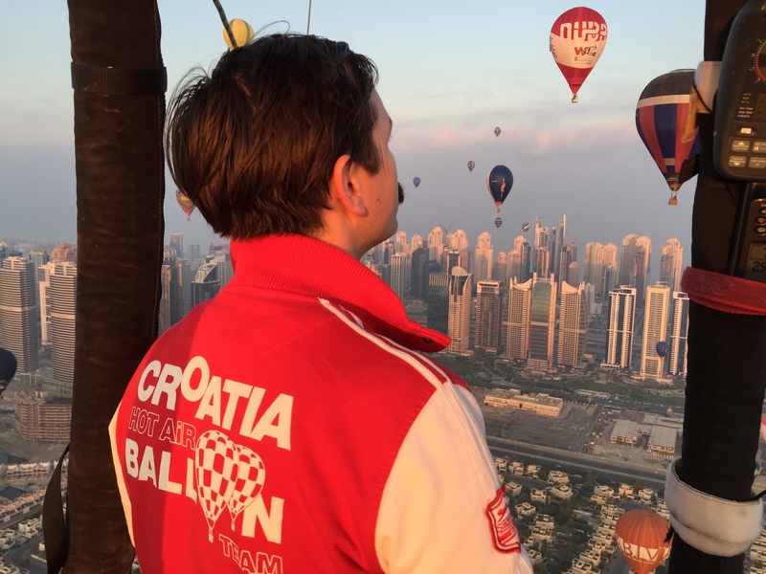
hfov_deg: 61.7
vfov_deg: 48.2
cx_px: 383
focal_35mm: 29
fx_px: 642
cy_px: 287
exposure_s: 1/332
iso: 32
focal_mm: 4.15
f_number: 2.2
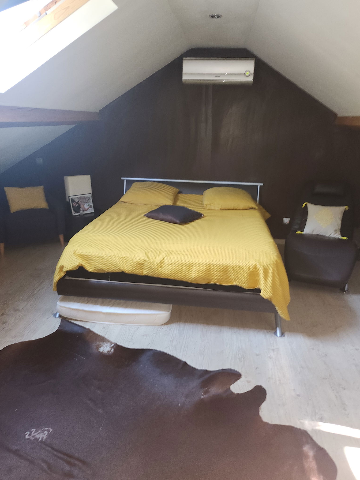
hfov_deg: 54.9
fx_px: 347
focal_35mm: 25
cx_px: 182
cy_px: 239
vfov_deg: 69.4
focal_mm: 5
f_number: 1.8
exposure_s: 1/10
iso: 125
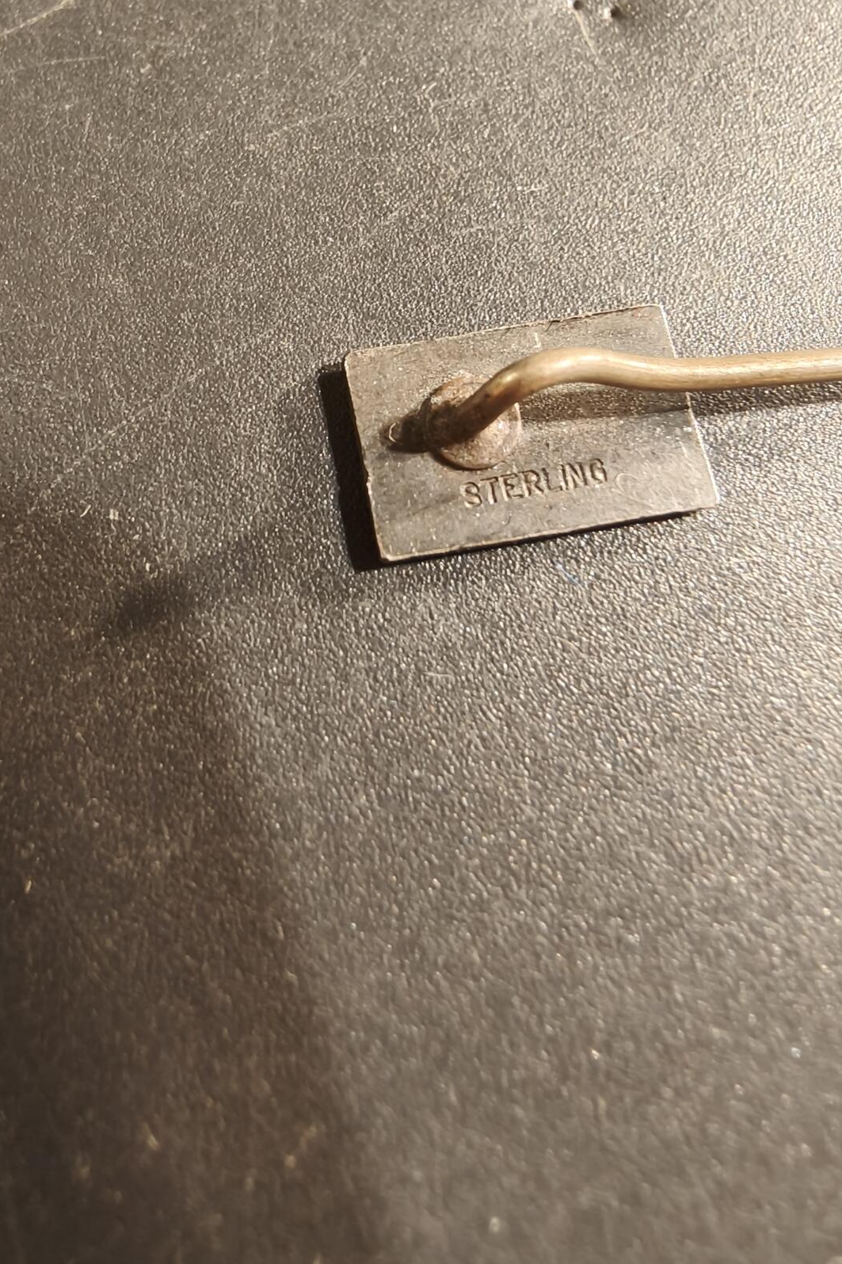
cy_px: 651
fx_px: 947
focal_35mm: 27
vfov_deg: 67.4
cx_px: 526
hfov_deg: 47.5
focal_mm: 2.32
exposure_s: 1/50
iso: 800
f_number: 2
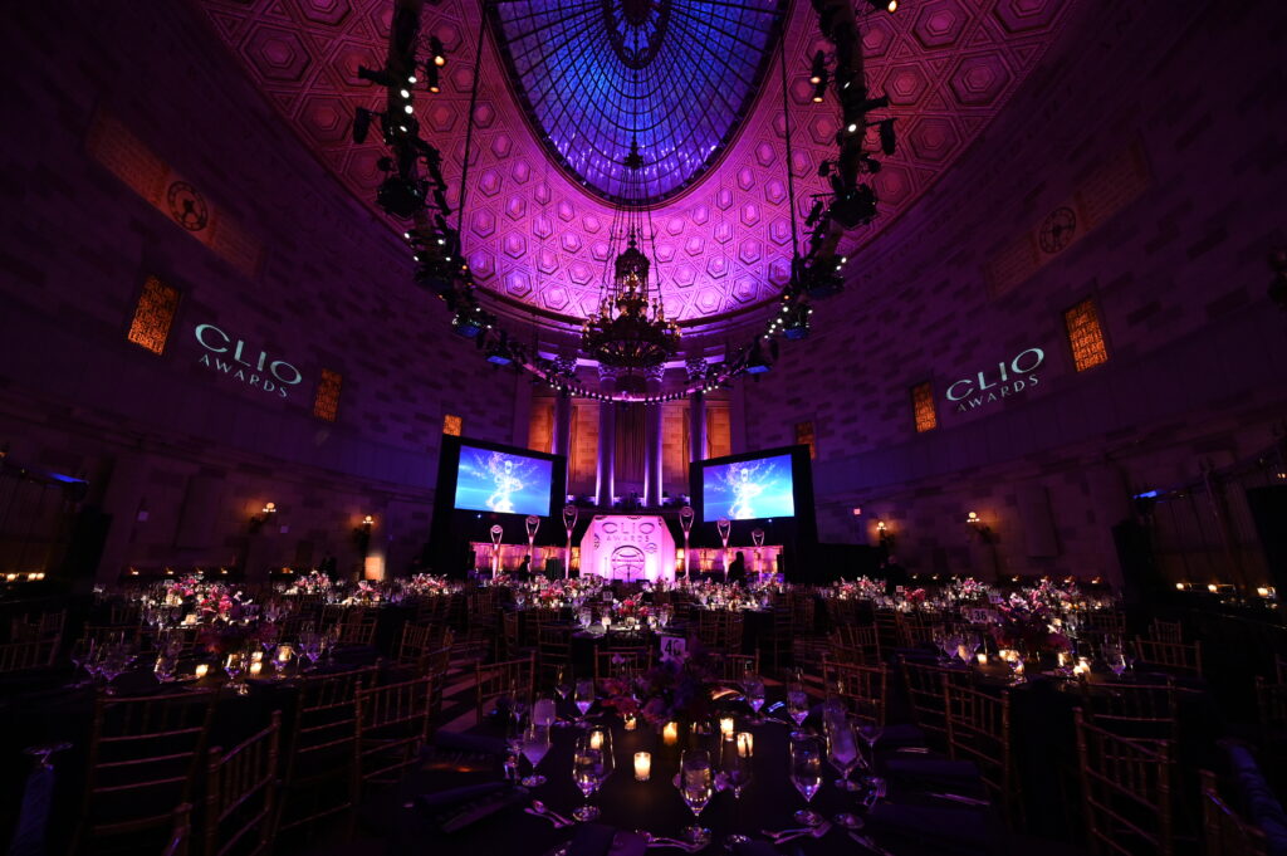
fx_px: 500
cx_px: 644
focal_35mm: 14
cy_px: 428
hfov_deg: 104.3
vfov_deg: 81.1
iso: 4000
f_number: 5
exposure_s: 1/30
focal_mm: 14
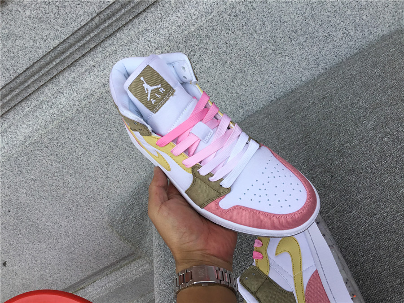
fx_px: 362
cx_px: 202
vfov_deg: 45.4
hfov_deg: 58.4
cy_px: 152
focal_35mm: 31
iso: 25
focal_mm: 3.3
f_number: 2.4
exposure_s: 1/867
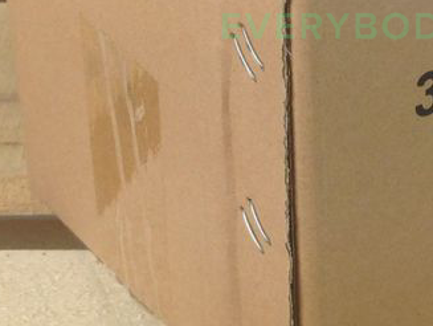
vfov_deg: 11.3
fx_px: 1615
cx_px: 475
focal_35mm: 129
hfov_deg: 14.9
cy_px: -34
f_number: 2.4
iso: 50
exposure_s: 1/153
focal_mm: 4.12
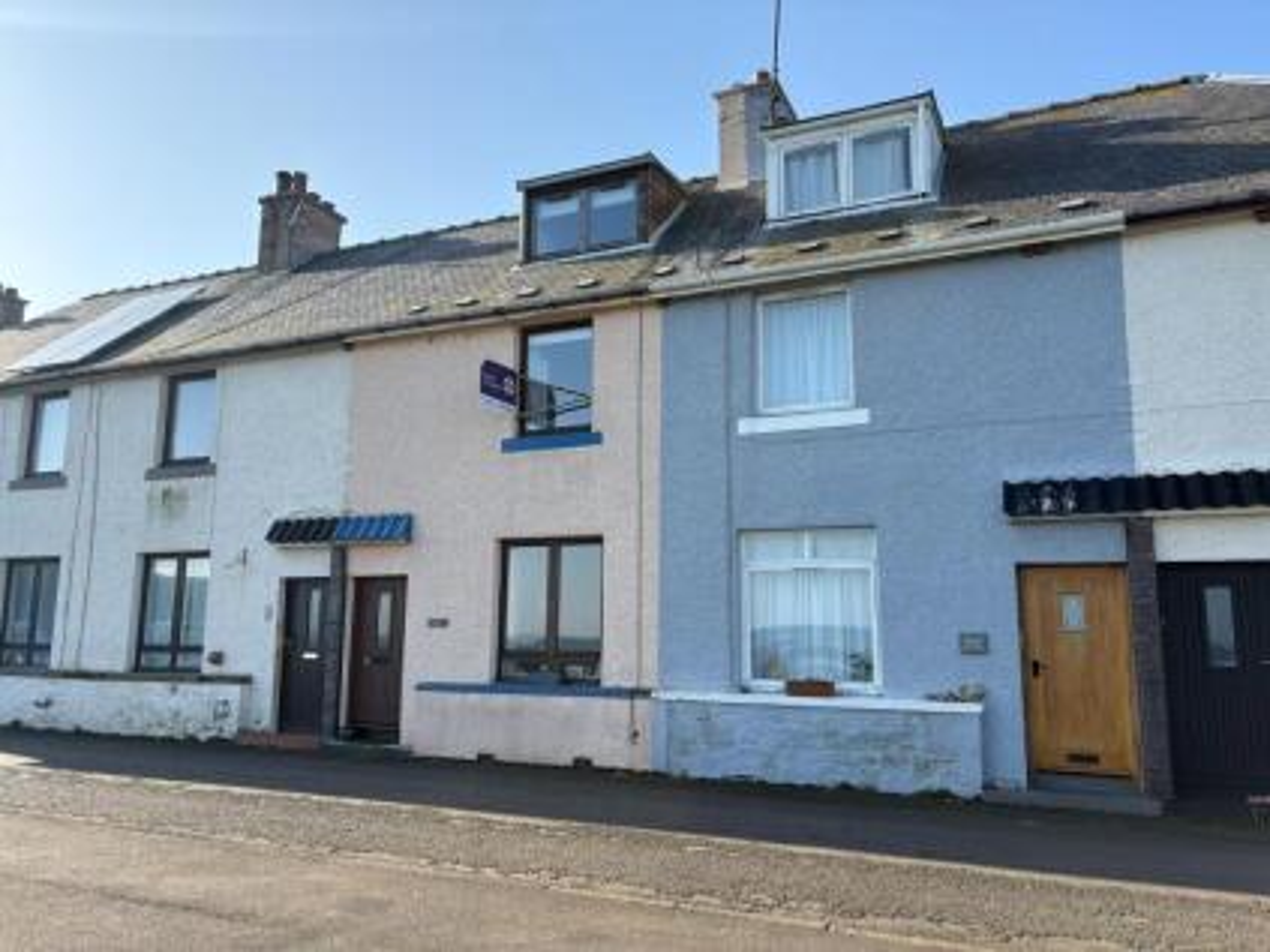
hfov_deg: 67.3
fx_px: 954
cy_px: 476
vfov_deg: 53.0
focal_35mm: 26
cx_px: 635
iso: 64
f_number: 1.6
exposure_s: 1/2364
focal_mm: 5.96
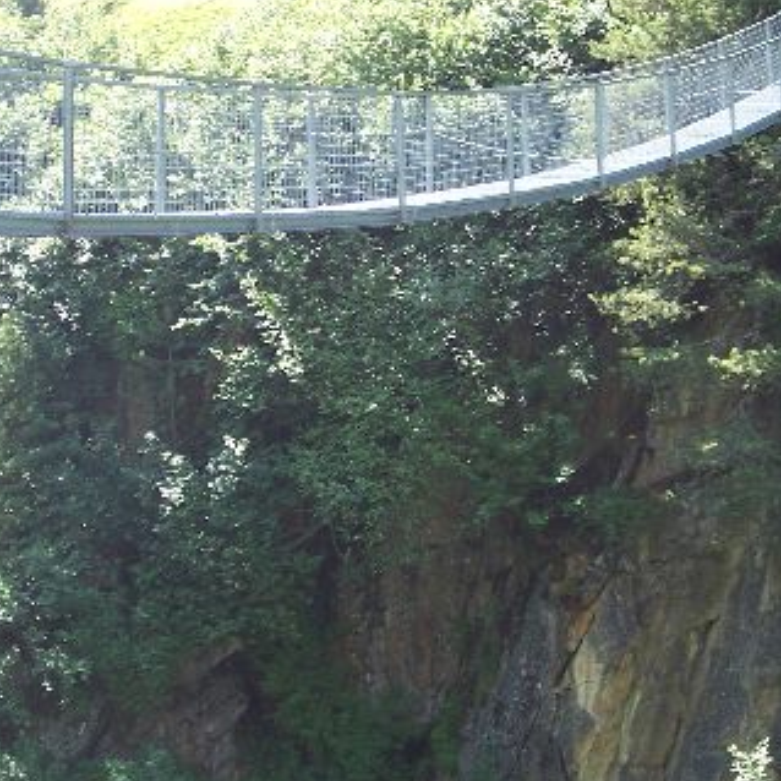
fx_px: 2119
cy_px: 331
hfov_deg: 20.9
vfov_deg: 20.9
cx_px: 367
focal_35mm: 83
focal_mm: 8.6
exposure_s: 1/125
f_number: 3.4
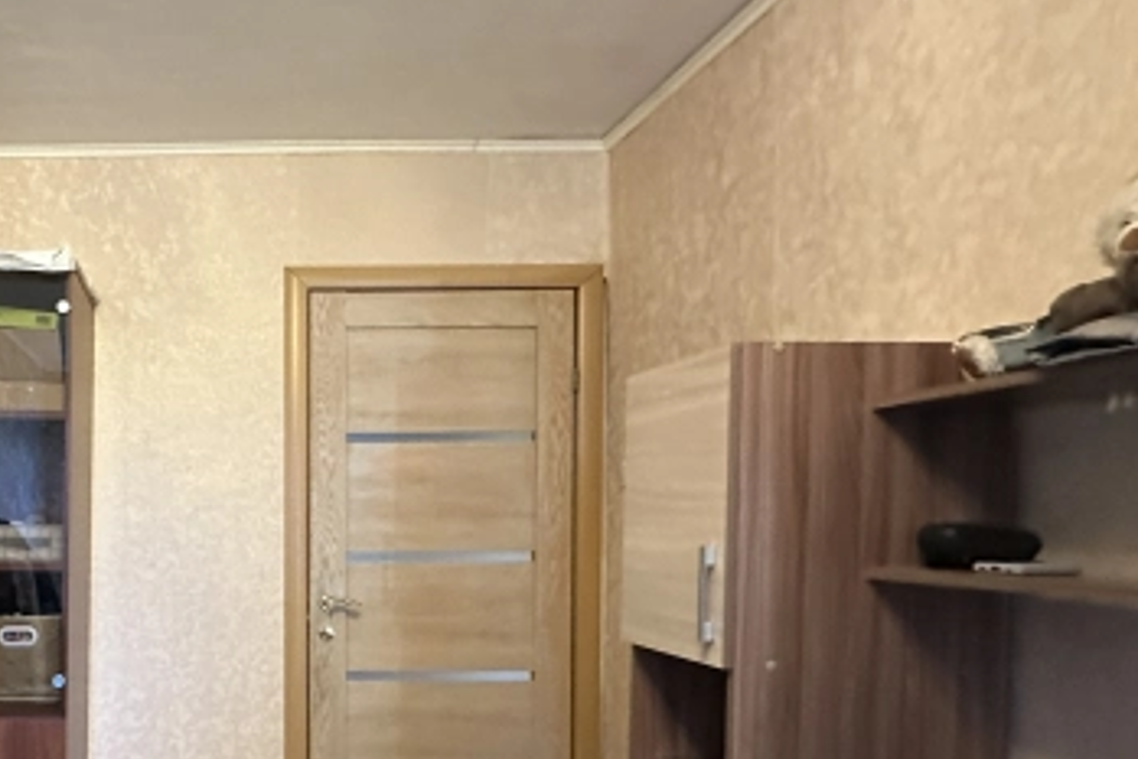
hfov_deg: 61.9
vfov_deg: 48.3
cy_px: 537
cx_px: 186
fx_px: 822
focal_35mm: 26
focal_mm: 2.22
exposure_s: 1/50
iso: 1250
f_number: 2.2
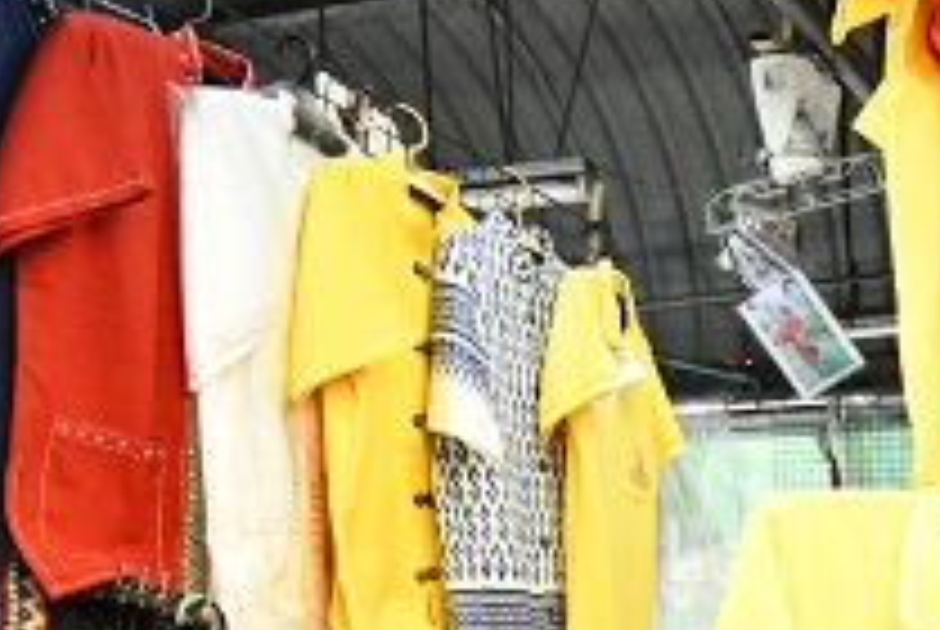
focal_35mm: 64
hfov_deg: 27.7
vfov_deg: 19.9
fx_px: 1673
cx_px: 1111
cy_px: 770
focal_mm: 24
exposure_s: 1/320
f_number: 4.5
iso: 18000
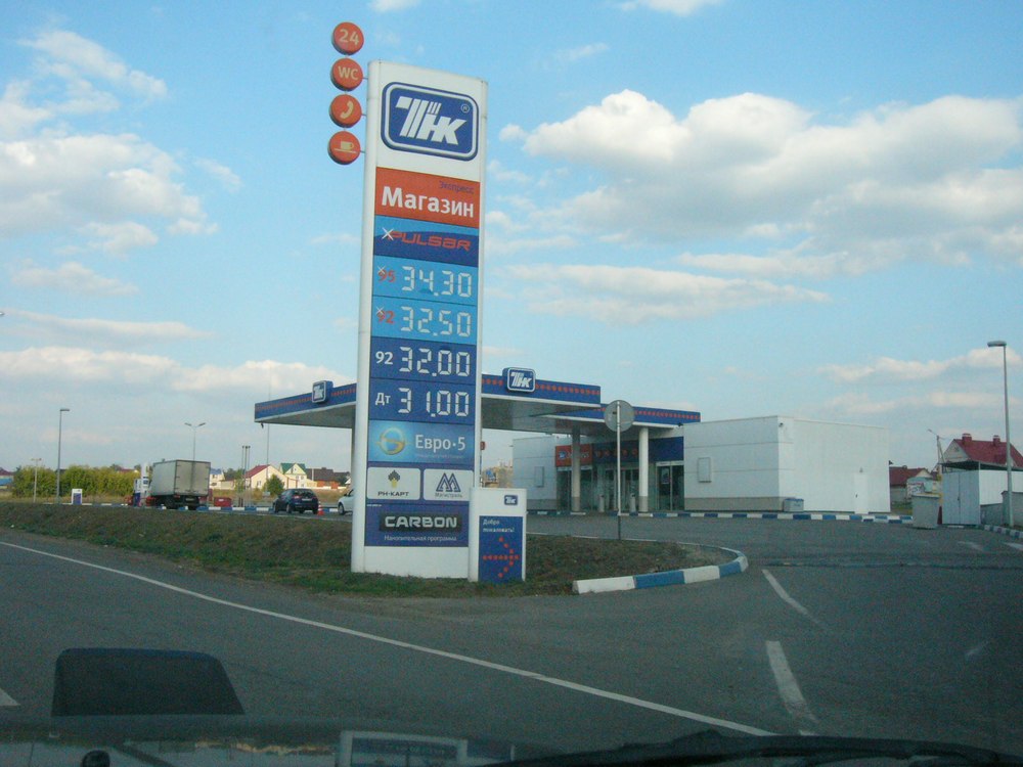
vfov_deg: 40.7
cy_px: 384
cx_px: 512
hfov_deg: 52.6
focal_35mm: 35
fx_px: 1034
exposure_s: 1/500
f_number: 8
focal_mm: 5.8
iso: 400
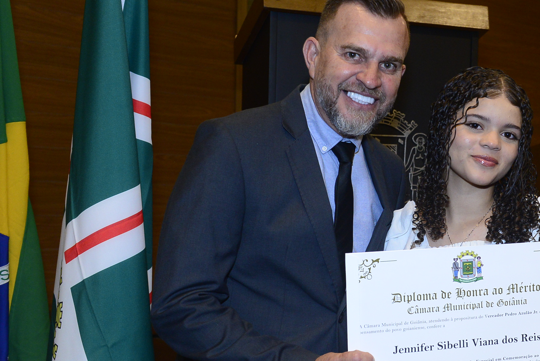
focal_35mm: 60
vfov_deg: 22.6
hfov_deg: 32.5
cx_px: 432
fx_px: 900
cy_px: 213
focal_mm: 36
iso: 2500
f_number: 7.1
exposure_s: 1/125
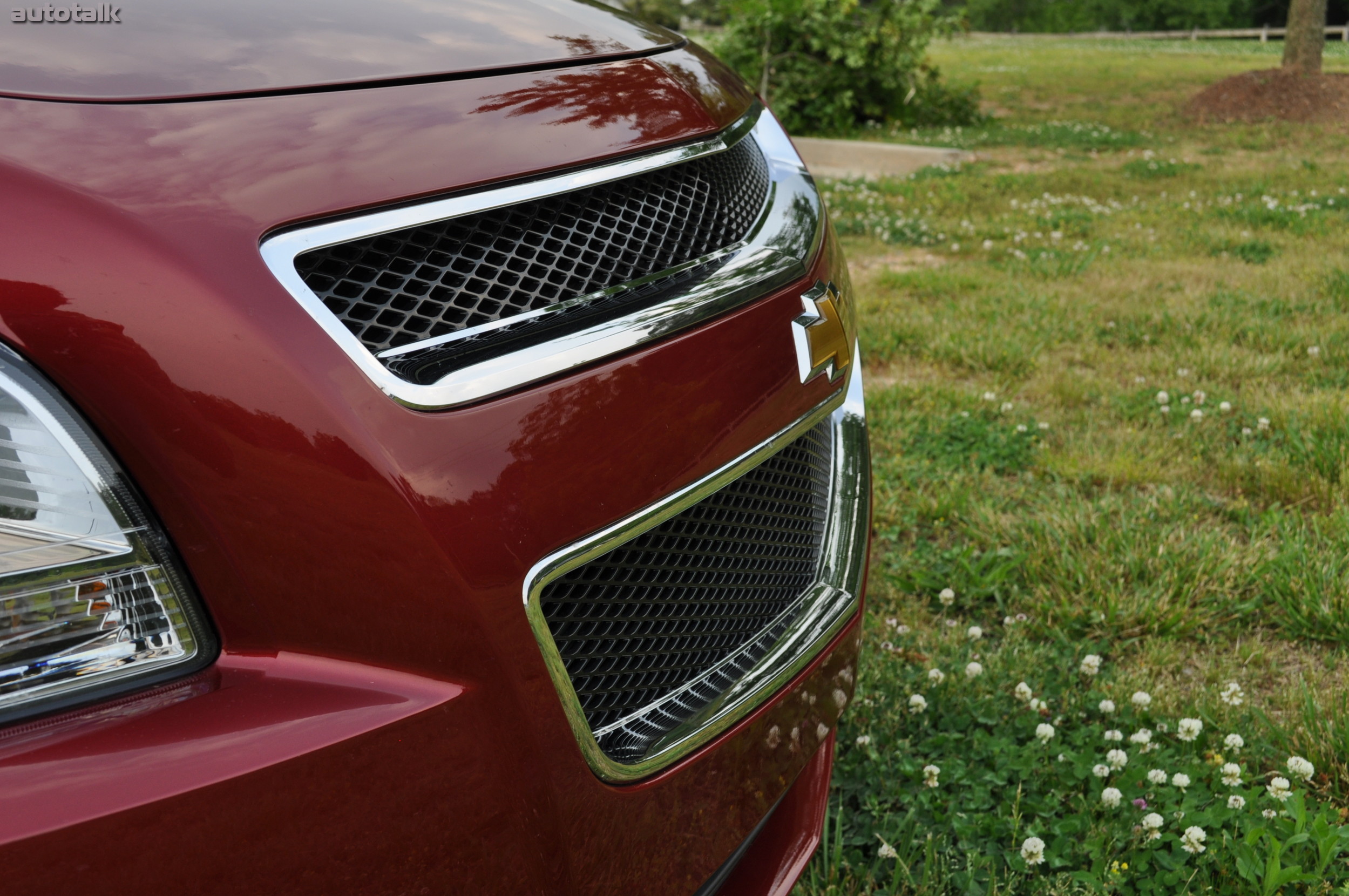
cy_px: 448
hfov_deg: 46.4
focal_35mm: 42
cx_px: 674
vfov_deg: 31.8
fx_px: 1572
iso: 200
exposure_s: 1/60
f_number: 8
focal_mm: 28
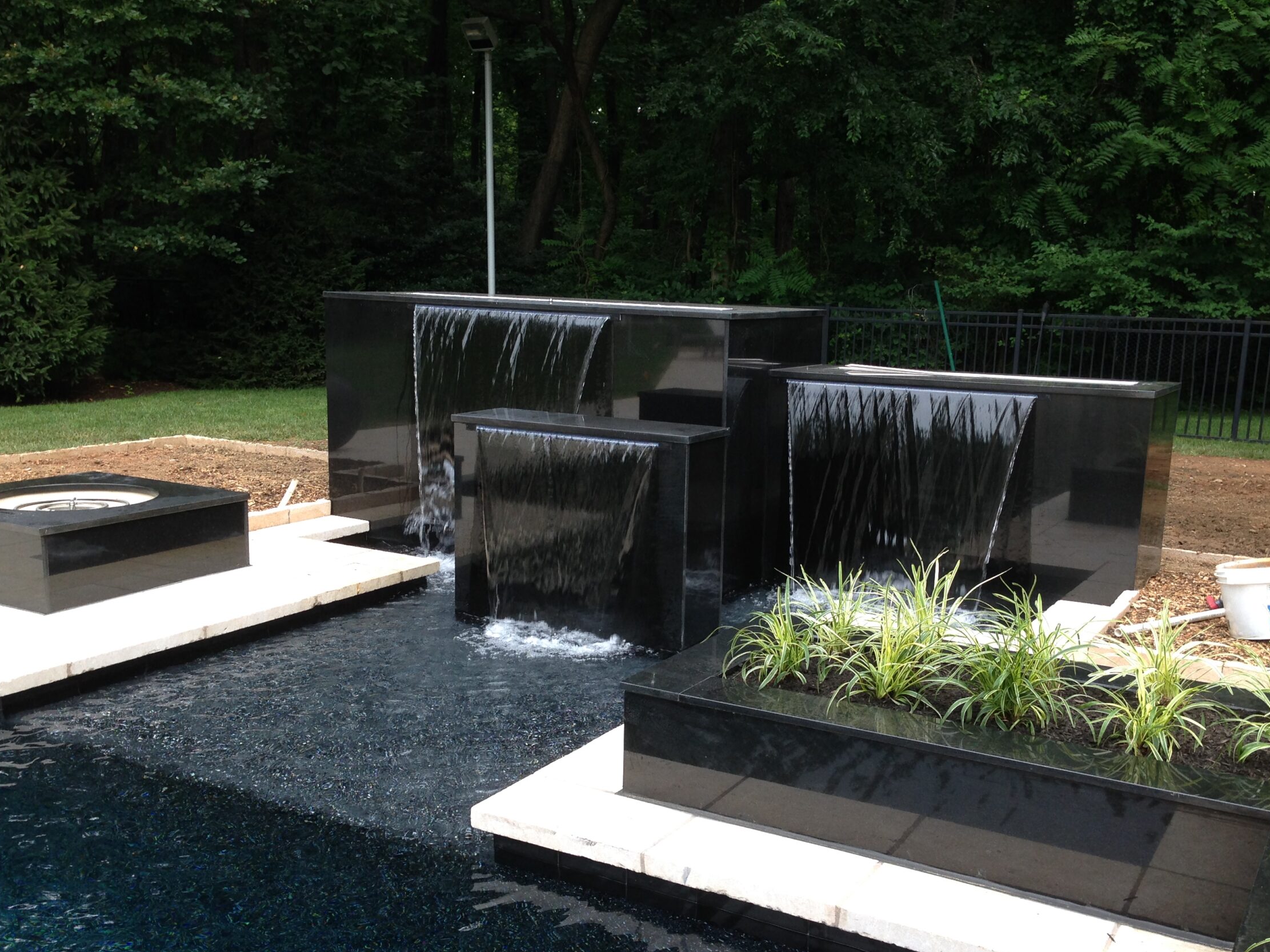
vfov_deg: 37.7
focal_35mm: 38
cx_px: 681
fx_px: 1394
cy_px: 539
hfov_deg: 48.9
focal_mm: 4.12
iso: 50
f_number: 2.4
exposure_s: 1/120
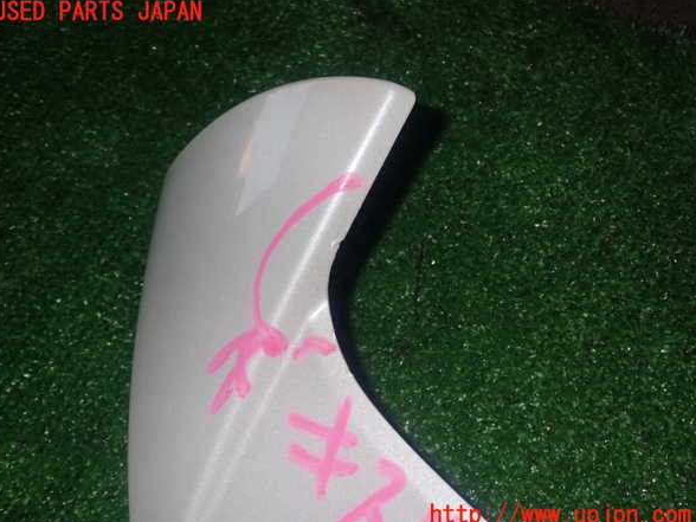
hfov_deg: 39.7
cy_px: 264
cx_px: 342
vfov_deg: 30.3
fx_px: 965
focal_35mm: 48
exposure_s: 1/50
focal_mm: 8.4
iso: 200
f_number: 9
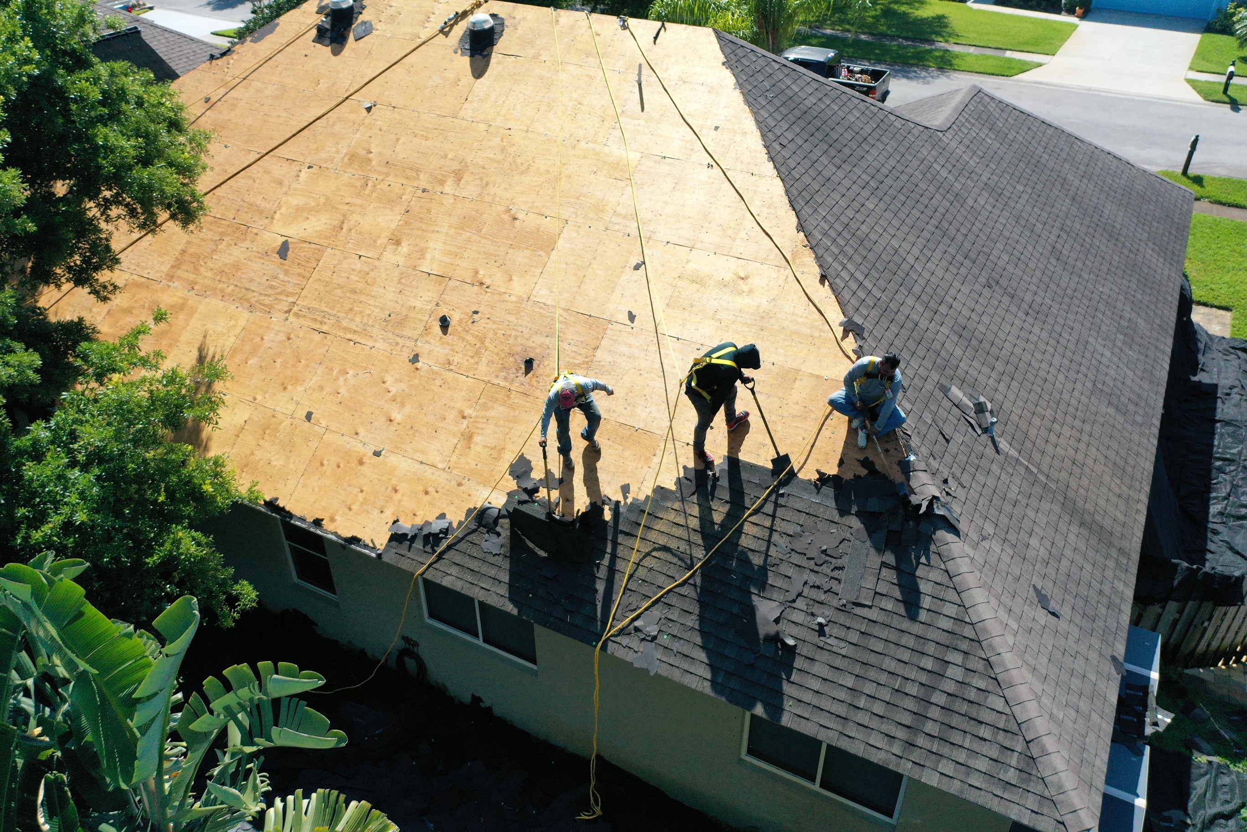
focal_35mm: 28
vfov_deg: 46.4
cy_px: 416
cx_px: 624
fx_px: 970
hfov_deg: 65.5
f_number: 2.8
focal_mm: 10.26
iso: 400
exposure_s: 1/4000
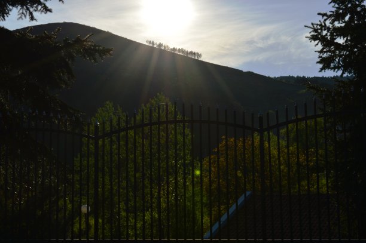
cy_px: 122
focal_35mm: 72
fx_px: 731
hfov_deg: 28.1
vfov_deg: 18.9
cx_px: 183
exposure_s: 1/800
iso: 100
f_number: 13
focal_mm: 48
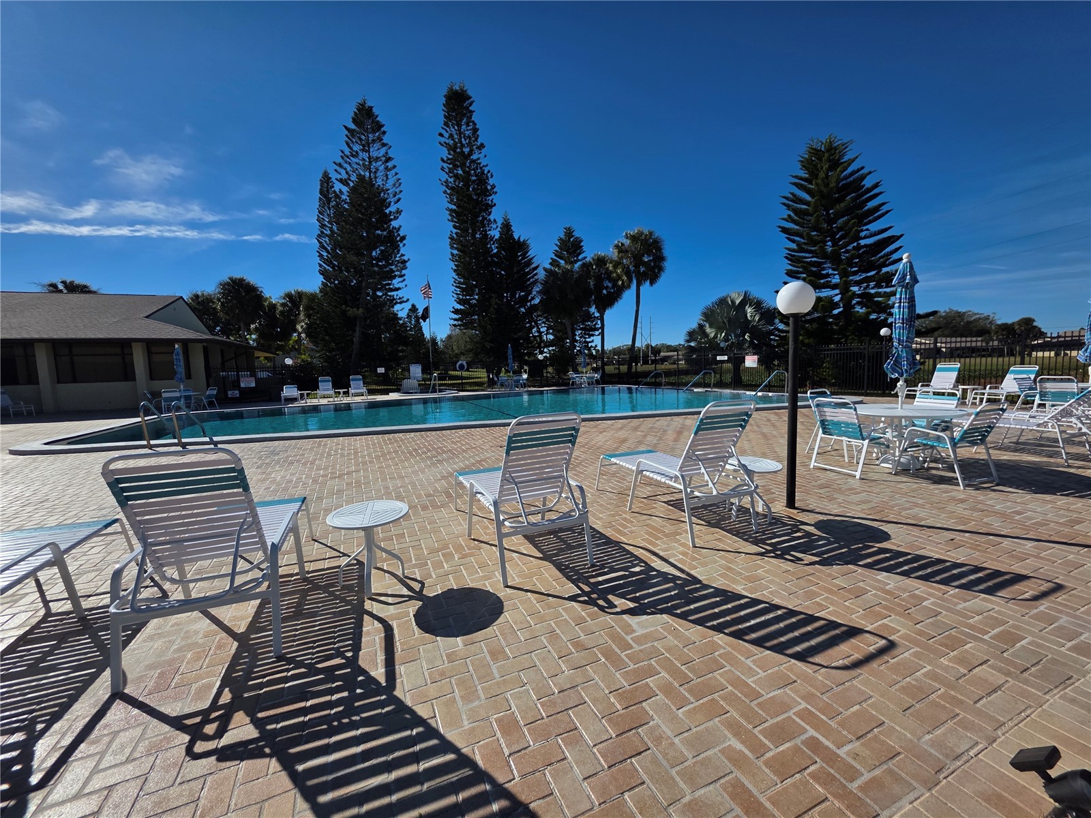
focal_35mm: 13
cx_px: 546
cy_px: 409
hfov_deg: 106.2
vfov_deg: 89.9
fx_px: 410
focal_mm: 2.2
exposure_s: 1/5581
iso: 40
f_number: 1.9
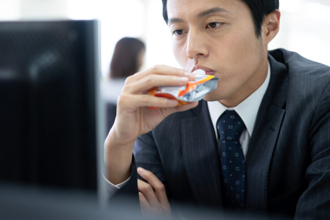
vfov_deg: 17.7
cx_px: 179
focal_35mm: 77
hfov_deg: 26.3
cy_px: 79
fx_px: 706
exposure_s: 1/100
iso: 100
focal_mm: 55
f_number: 1.8
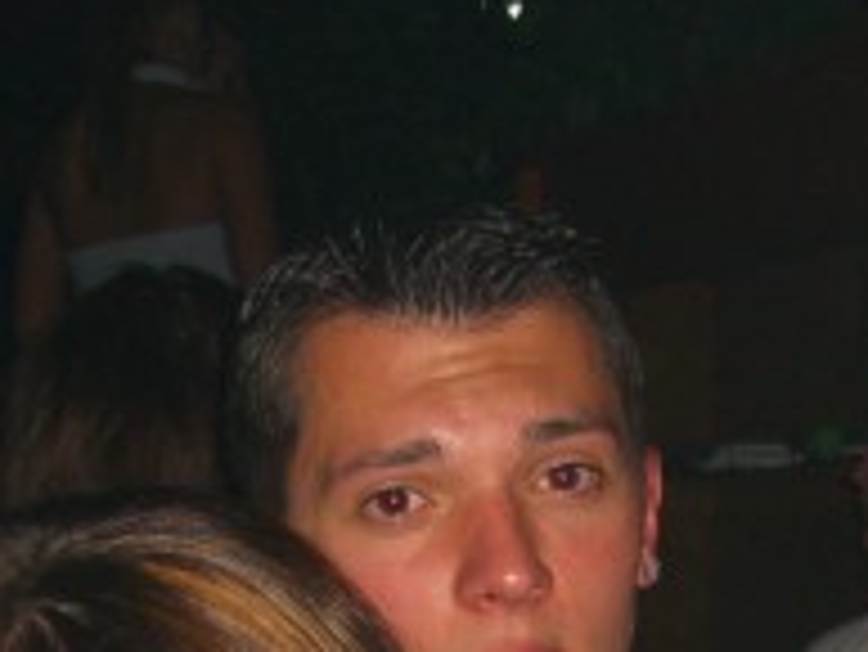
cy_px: 953
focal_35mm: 118
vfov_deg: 12.0
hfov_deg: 16.7
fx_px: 2961
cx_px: 558
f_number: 2.8
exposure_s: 1/60
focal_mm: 7.9
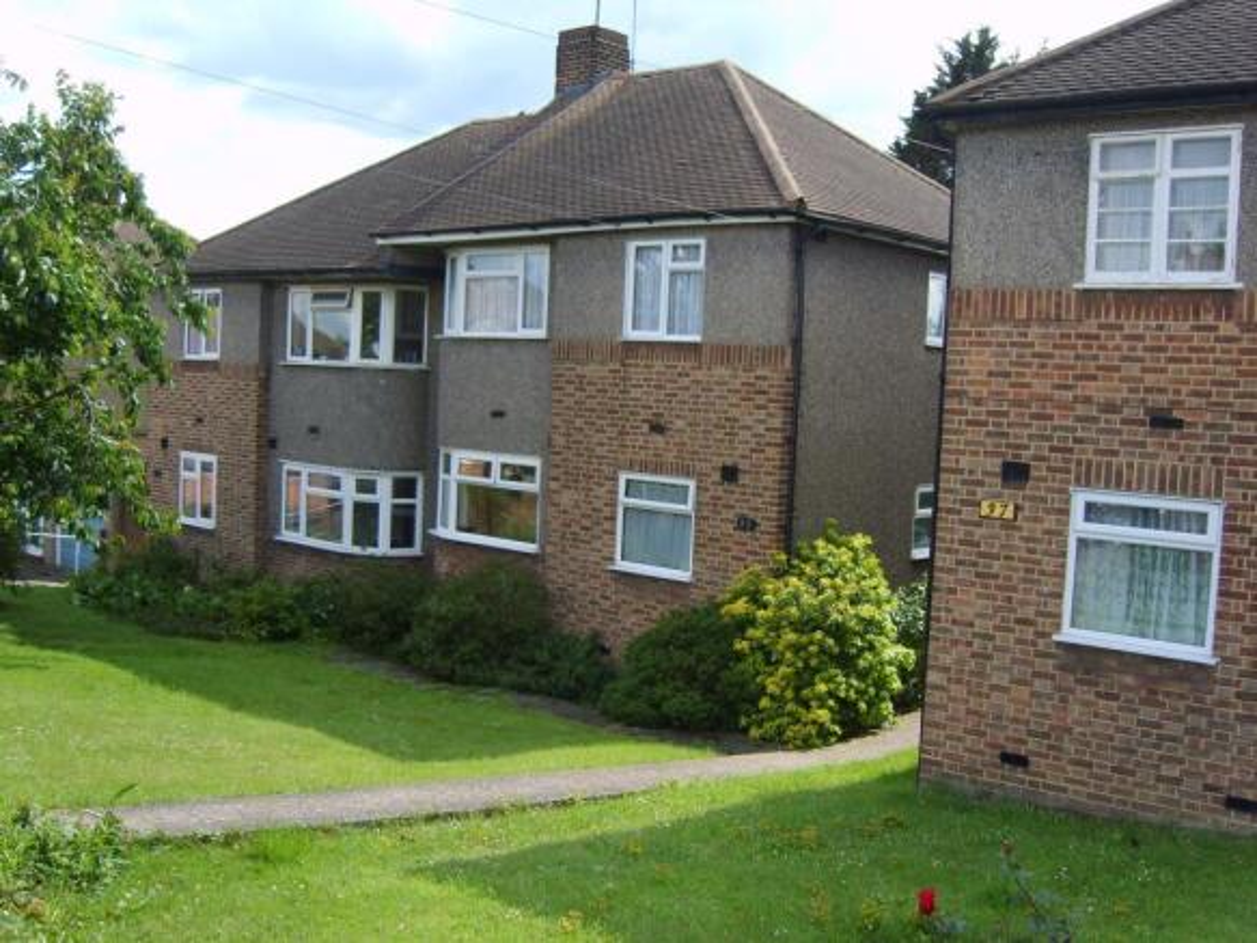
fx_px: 1271
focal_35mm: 35
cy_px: 472
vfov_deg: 40.7
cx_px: 628
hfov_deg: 52.6
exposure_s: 1/500
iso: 50
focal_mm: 7.4
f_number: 2.8
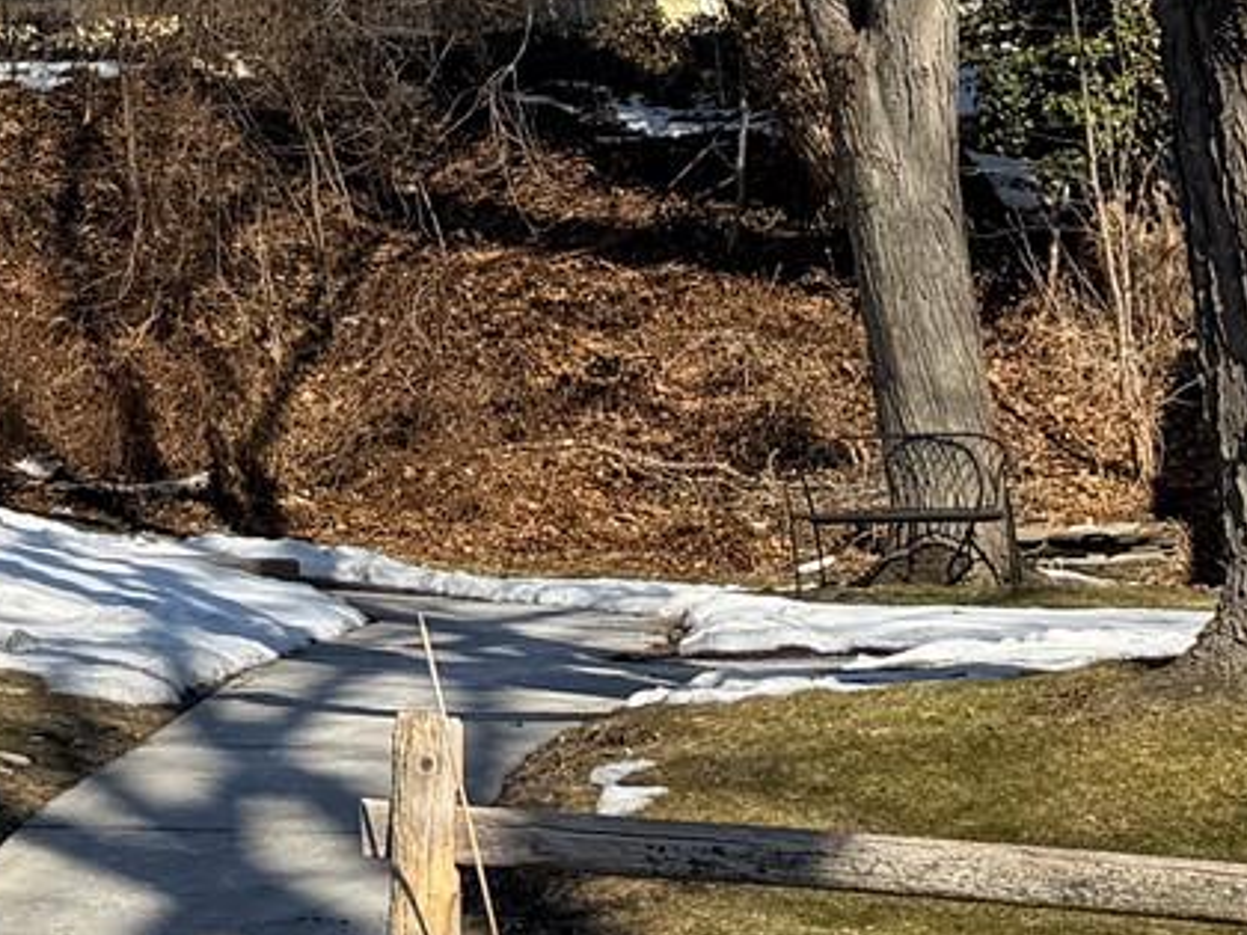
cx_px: -995
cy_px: -555
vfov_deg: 12.0
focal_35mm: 117
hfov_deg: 14.7
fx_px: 4215
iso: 80
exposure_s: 1/4167
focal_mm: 6.76
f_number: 1.78
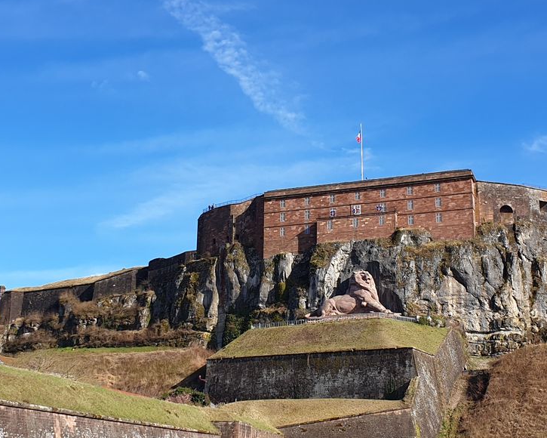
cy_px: 219
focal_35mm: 28
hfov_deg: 62.2
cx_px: 283
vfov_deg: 51.5
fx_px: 453
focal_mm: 4.3
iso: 50
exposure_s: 1/1058
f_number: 2.4
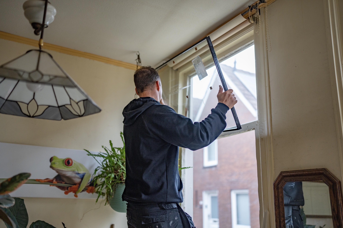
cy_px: 114
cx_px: 172
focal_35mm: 35
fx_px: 333
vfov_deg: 37.9
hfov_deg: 54.4
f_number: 1.4
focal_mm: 35
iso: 500
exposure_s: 1/1250
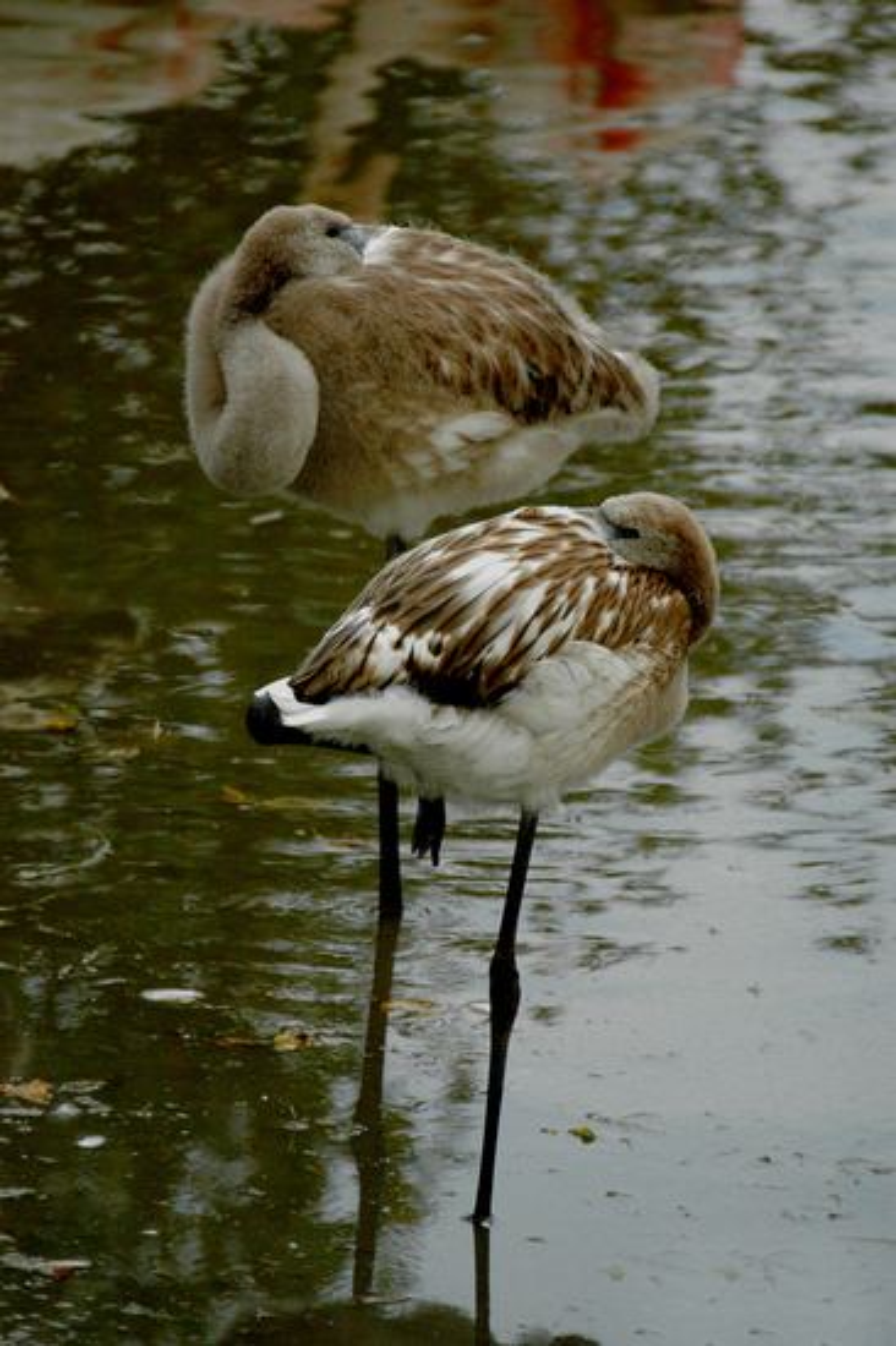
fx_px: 24669
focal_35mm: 660
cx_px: 448
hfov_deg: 2.1
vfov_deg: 3.1
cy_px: 673
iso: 800
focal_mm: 440
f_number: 6.3
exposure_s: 1/640
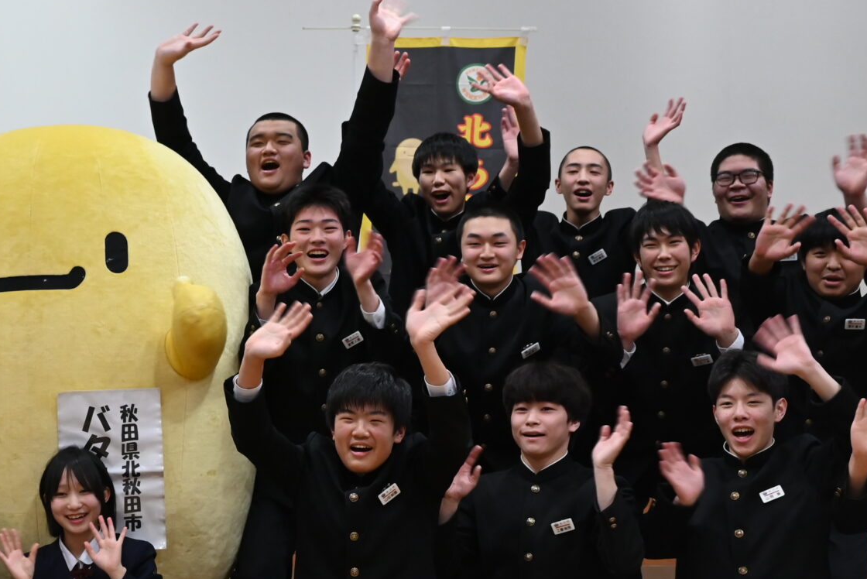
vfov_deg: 17.1
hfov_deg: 24.9
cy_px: 358
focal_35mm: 80
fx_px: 1928
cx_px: 152
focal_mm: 35
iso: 1800
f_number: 4.8
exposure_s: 1/125
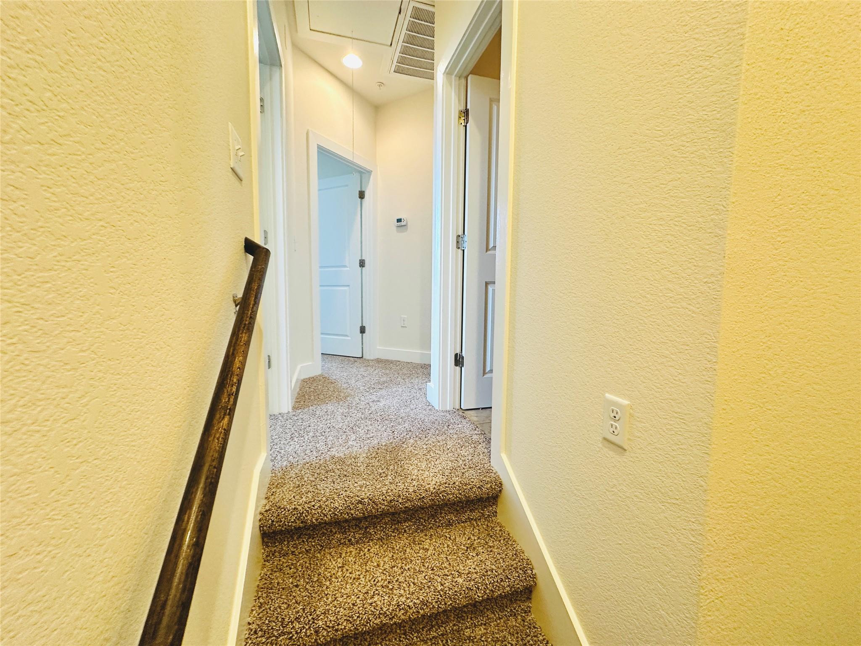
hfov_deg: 102.1
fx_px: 348
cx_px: 430
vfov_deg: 85.7
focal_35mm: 14
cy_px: 323
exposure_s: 1/60
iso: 200
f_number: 2.2
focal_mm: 2.22
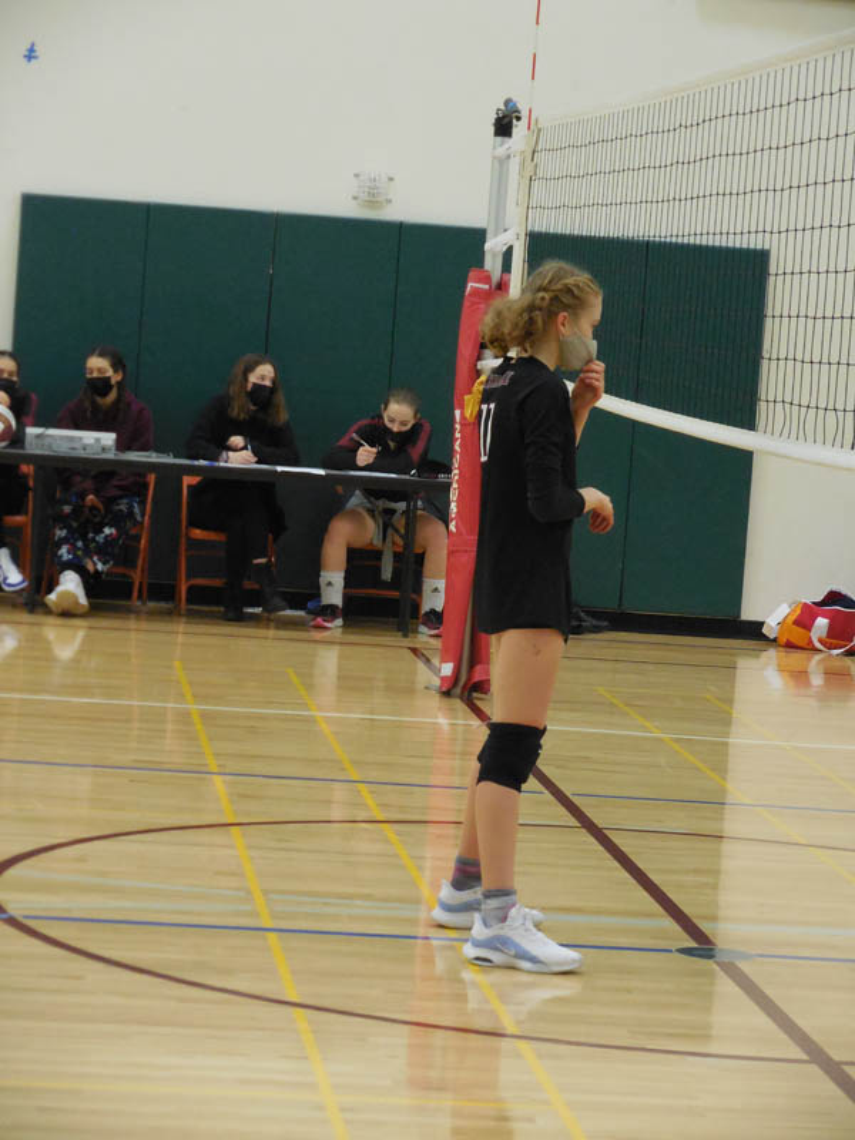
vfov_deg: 15.2
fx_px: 4281
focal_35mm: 130
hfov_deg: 11.4
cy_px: 570
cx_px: 428
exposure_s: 1/50
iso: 800
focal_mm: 23.4
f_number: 5.3
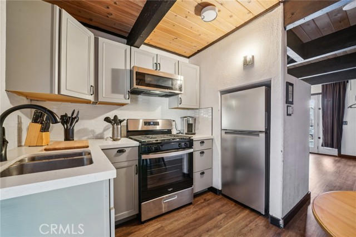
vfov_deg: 85.4
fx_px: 128
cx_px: 178
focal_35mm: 13
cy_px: 118
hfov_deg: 108.4
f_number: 9
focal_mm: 13
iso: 400
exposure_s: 1/2.5
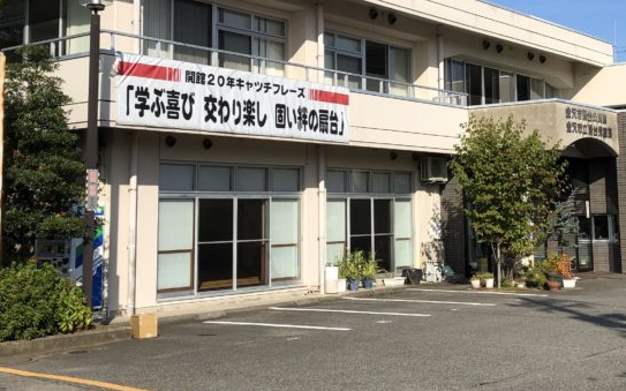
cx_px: 385
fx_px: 955
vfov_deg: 22.9
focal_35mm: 56
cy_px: 93
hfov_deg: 36.1
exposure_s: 1/2433
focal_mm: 3.99
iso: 20
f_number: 1.8
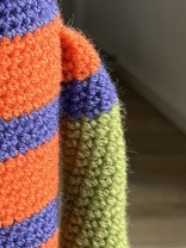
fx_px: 716
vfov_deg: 19.6
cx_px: -136
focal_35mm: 100
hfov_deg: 13.5
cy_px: 148
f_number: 1.6
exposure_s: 1/121
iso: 80
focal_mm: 5.1
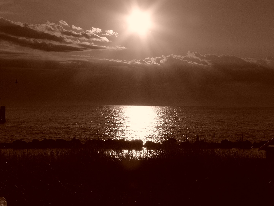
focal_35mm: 112
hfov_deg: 17.6
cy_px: 103
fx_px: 887
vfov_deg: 13.2
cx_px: 137
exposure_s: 1/2000
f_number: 11
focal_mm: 21.2
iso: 100
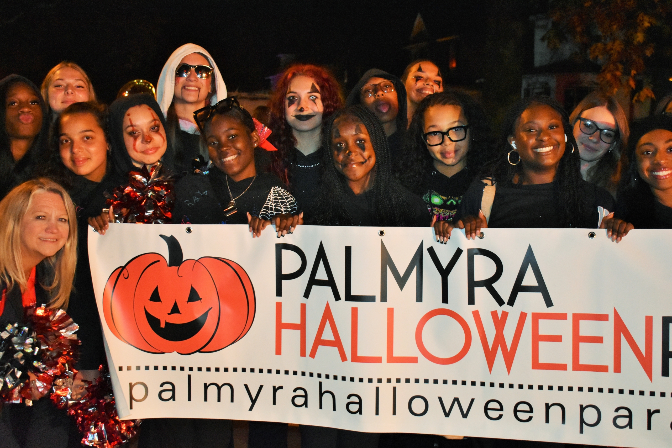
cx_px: 336
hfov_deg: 41.1
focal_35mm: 48
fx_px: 896
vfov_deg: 28.1
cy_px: 224
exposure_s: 1/60
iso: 3600
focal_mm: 32
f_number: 4.5
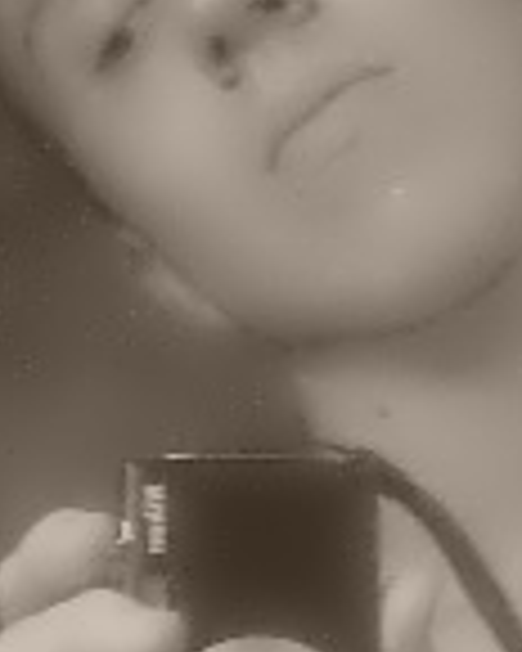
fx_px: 2916
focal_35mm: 151
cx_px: 626
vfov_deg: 12.8
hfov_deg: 10.1
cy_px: 382
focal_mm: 6.3
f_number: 3.1
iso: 800
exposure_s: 1/32.5
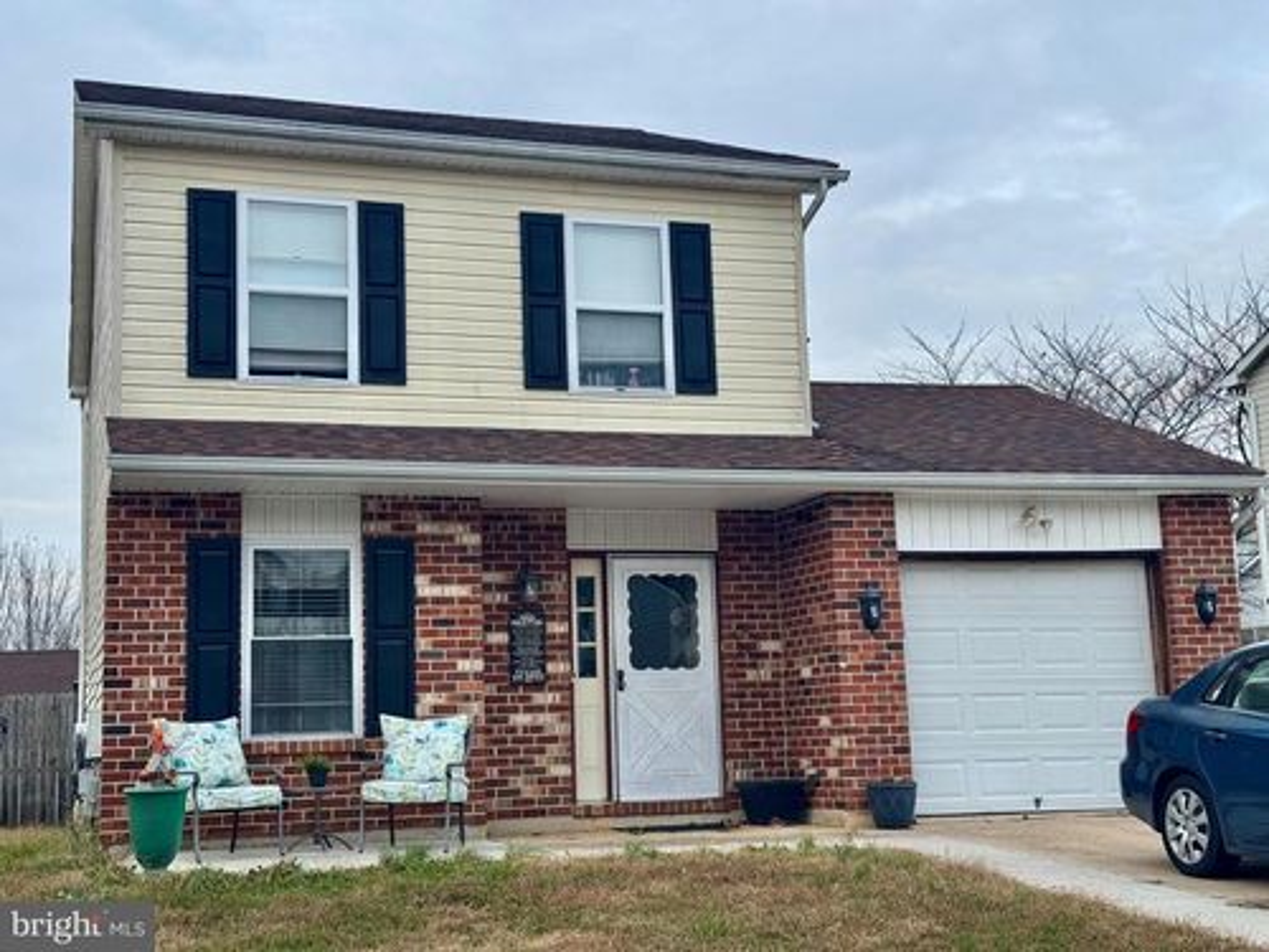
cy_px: 476
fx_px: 1760
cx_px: 634
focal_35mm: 48
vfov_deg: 30.3
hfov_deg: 39.7
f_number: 1.78
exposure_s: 1/876
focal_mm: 6.76
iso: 64
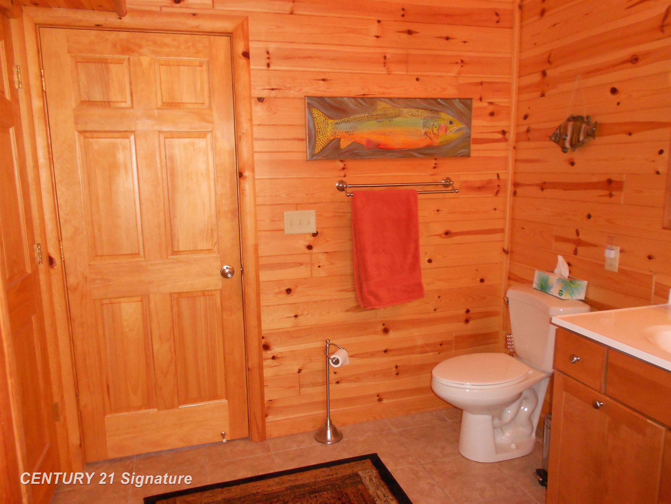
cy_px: 252
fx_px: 504
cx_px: 336
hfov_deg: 67.3
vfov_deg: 53.1
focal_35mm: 26
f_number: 3.2
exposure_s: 1/25
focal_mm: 4.6
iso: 250
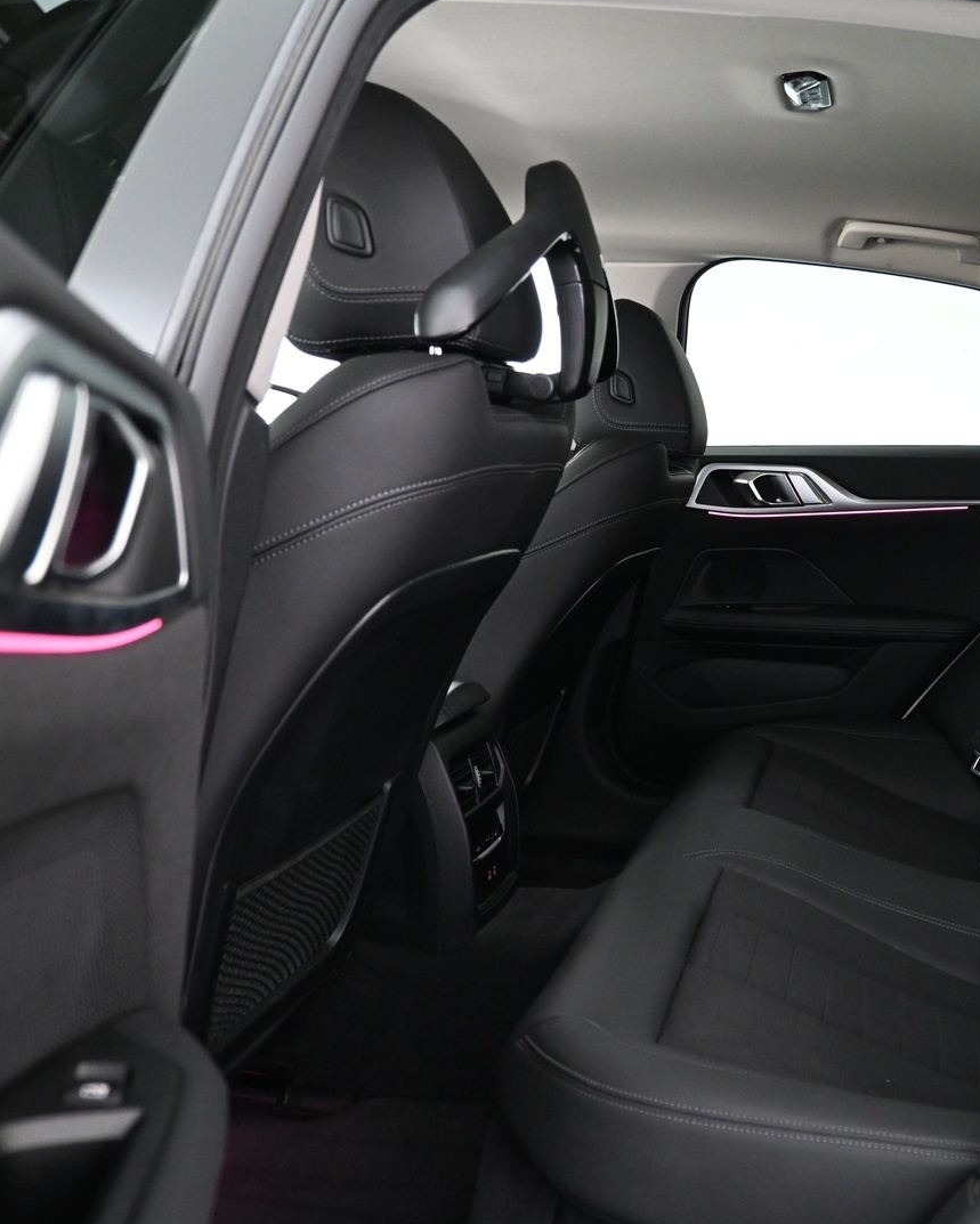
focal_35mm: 34
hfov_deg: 41.8
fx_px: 1232
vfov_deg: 52.8
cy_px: 609
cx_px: 759
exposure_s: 1/15
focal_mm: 16
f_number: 3.5
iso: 1600
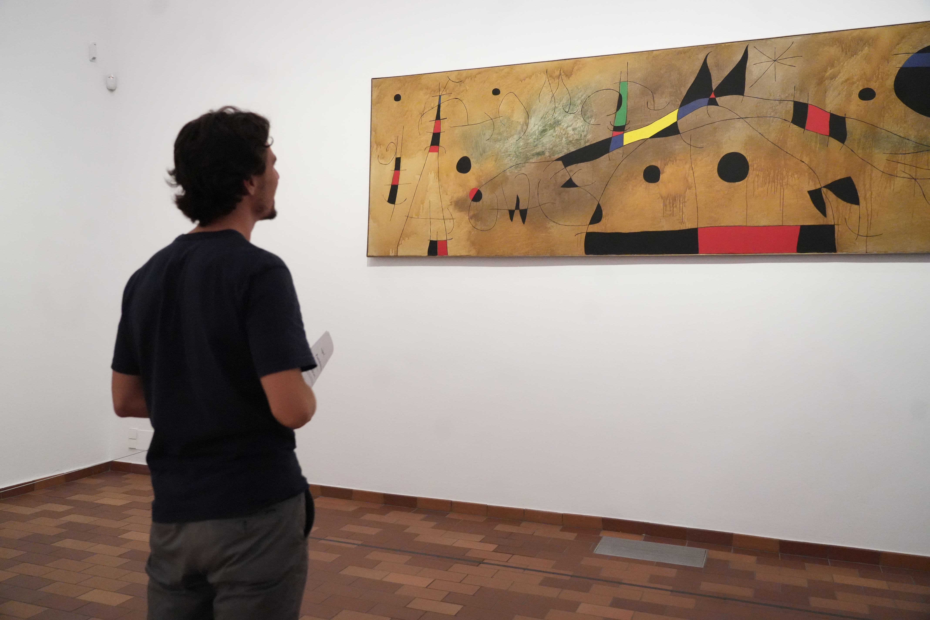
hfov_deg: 63.7
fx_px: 749
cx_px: 465
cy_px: 310
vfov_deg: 45.0
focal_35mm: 29
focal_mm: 29
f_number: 4
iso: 12800
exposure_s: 1/320
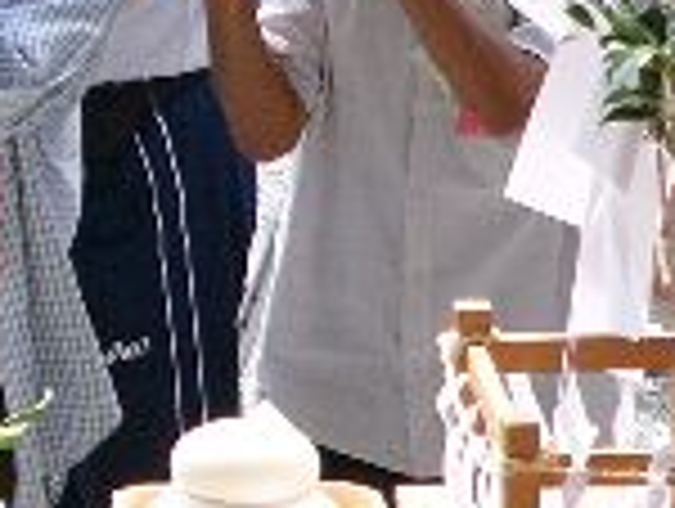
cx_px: -459
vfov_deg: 2.4
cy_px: 81
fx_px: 11972
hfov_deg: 3.2
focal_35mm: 613
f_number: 2.8
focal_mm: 23.9
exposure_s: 1/1000
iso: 100
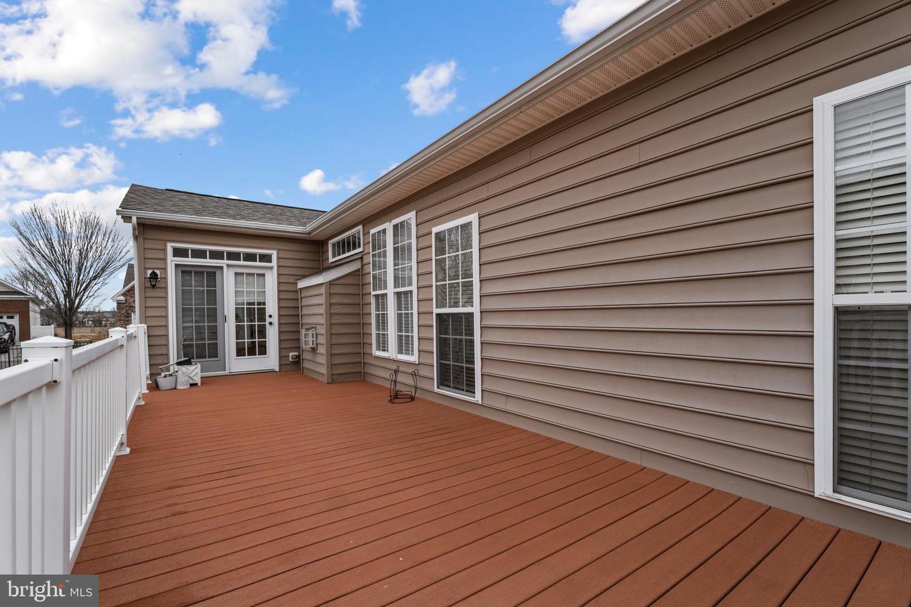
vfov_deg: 74.6
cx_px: 456
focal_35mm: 16
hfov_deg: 97.6
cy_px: 304
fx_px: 399
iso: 200
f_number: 6.3
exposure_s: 1/400
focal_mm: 10.5
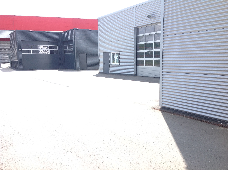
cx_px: 114
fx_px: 230
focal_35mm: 35
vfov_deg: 40.6
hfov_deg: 52.7
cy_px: 85
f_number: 2.4
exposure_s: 1/630
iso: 50
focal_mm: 4.28
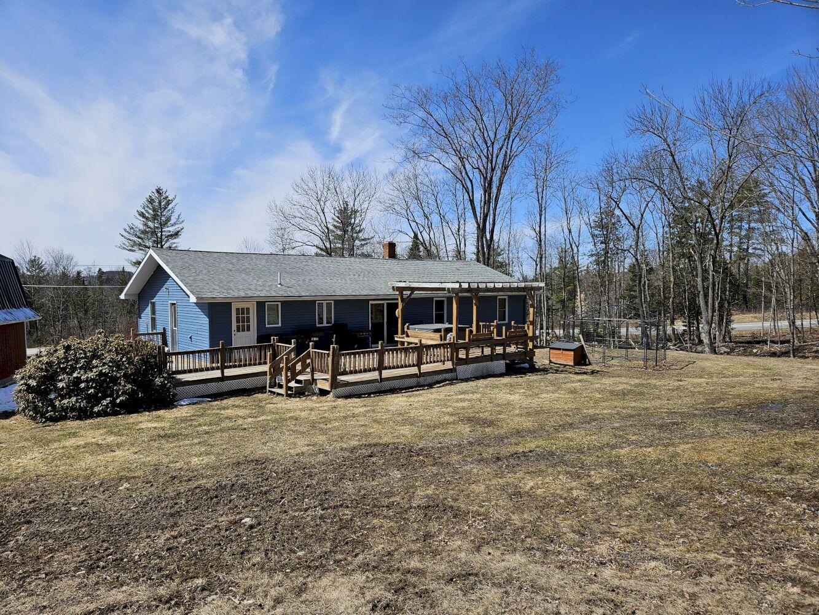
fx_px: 544
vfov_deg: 58.9
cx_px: 410
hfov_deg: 73.9
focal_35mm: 23
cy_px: 308
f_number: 1.8
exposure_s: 1/2302
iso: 25
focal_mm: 5.4
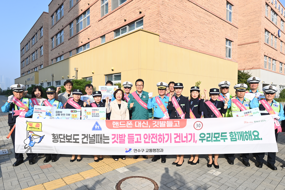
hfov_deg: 78.6
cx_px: 142
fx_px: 174
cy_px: 95
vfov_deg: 57.2
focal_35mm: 22
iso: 100
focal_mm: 22
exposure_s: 1/250
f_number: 6.3
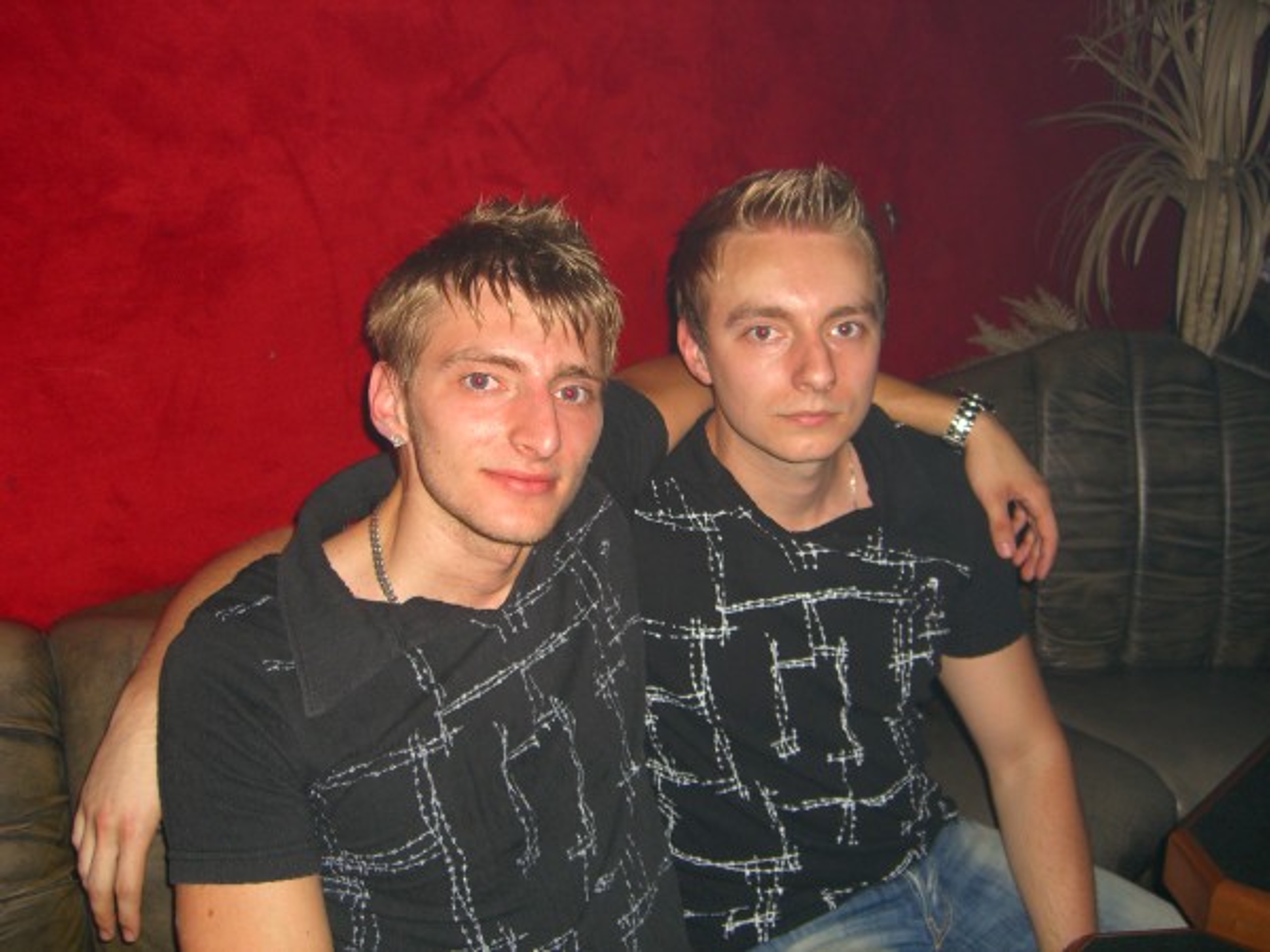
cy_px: 476
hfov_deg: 49.0
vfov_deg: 37.7
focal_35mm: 38
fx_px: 1394
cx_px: 635
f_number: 2.8
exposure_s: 1/60
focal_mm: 7.9
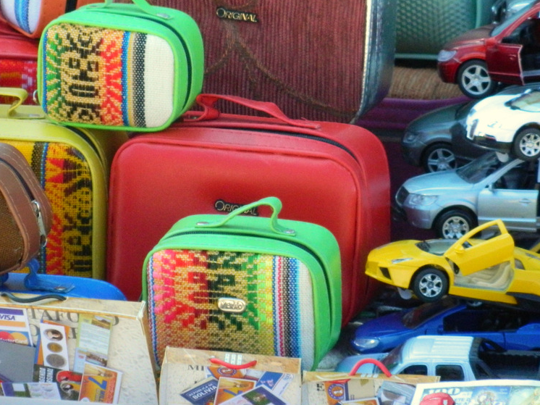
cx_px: 177
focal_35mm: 845
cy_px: 132
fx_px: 13178
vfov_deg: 1.8
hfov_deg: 2.3
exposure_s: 1/250
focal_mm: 94.5
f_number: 5.8
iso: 400
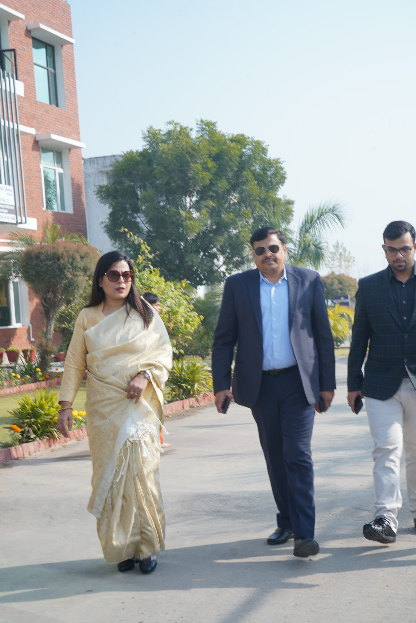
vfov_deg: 31.9
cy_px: 312
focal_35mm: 63
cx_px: 208
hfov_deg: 21.6
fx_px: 1092
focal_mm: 63
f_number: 11
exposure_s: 1/125
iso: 200
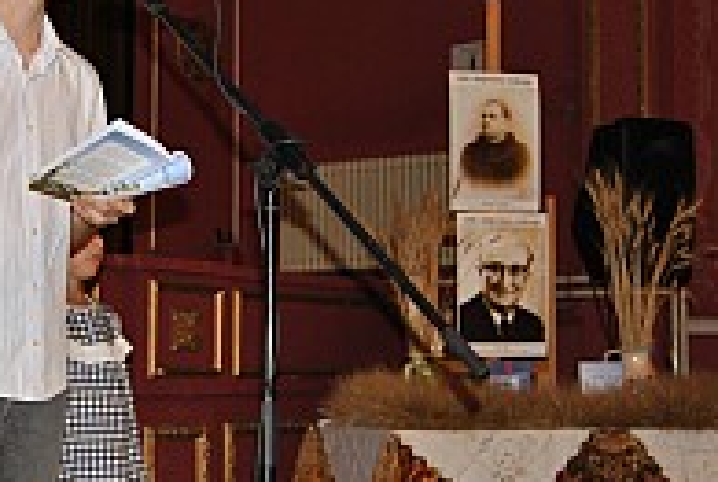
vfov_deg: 18.5
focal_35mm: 74
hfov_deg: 26.6
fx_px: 1479
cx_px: 114
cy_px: 252
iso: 200
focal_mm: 24
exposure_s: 1/60
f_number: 3.8
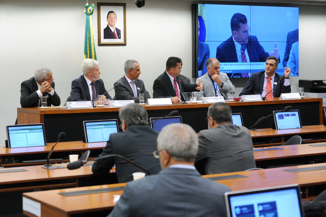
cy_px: 108
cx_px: 163
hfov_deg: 23.7
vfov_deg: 15.9
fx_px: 778
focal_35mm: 86
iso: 2500
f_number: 6.3
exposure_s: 1/200
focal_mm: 86
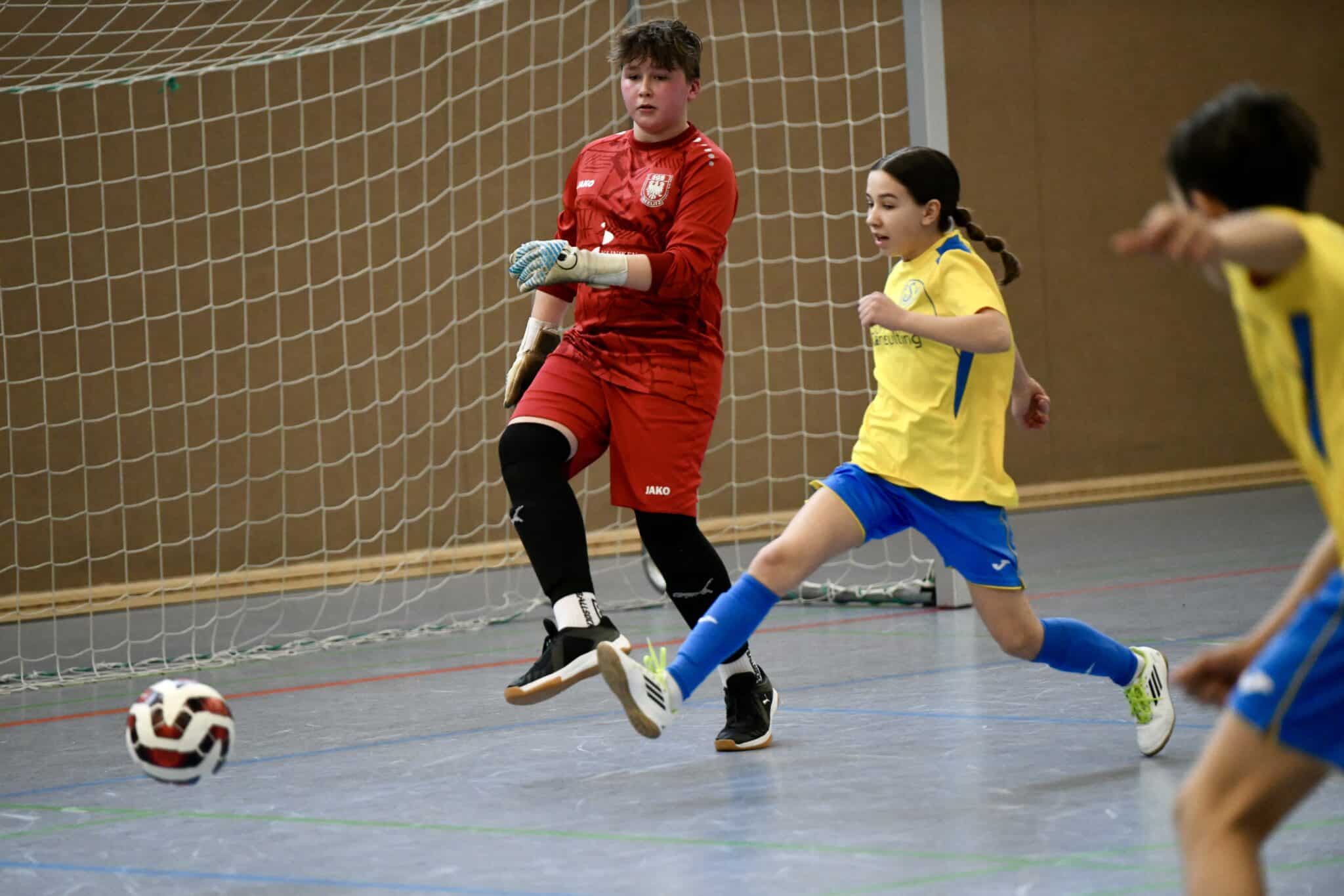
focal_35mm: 170
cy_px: 448
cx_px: 672
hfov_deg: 12.1
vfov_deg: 8.1
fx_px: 6346
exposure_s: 1/1250
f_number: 2.8
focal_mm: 170
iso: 5000
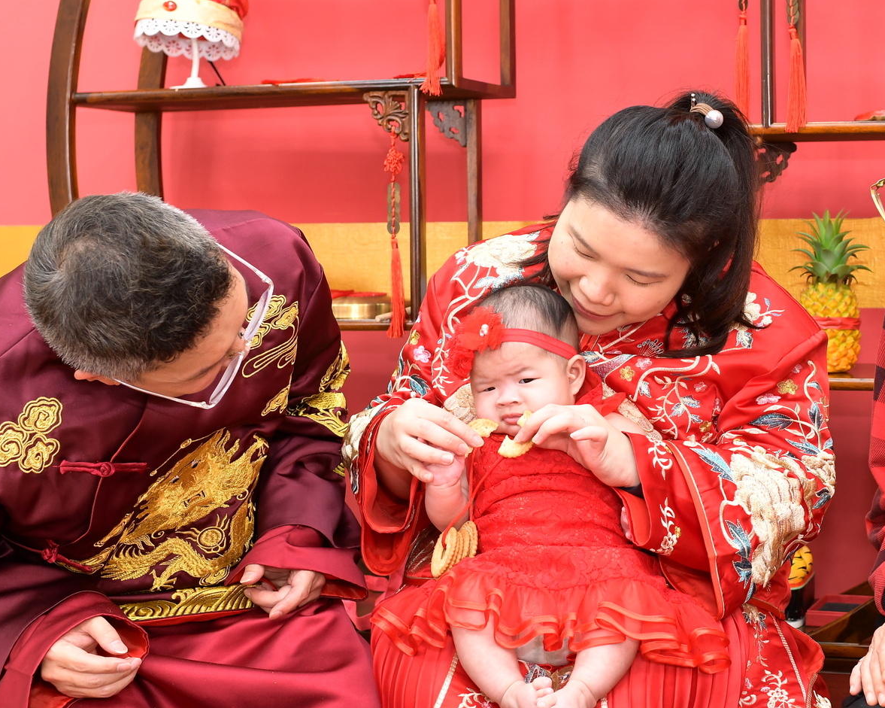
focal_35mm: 67
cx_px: 621
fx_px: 1754
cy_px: 330
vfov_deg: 22.8
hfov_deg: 28.0
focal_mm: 35
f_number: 4.5
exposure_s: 1/200
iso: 800
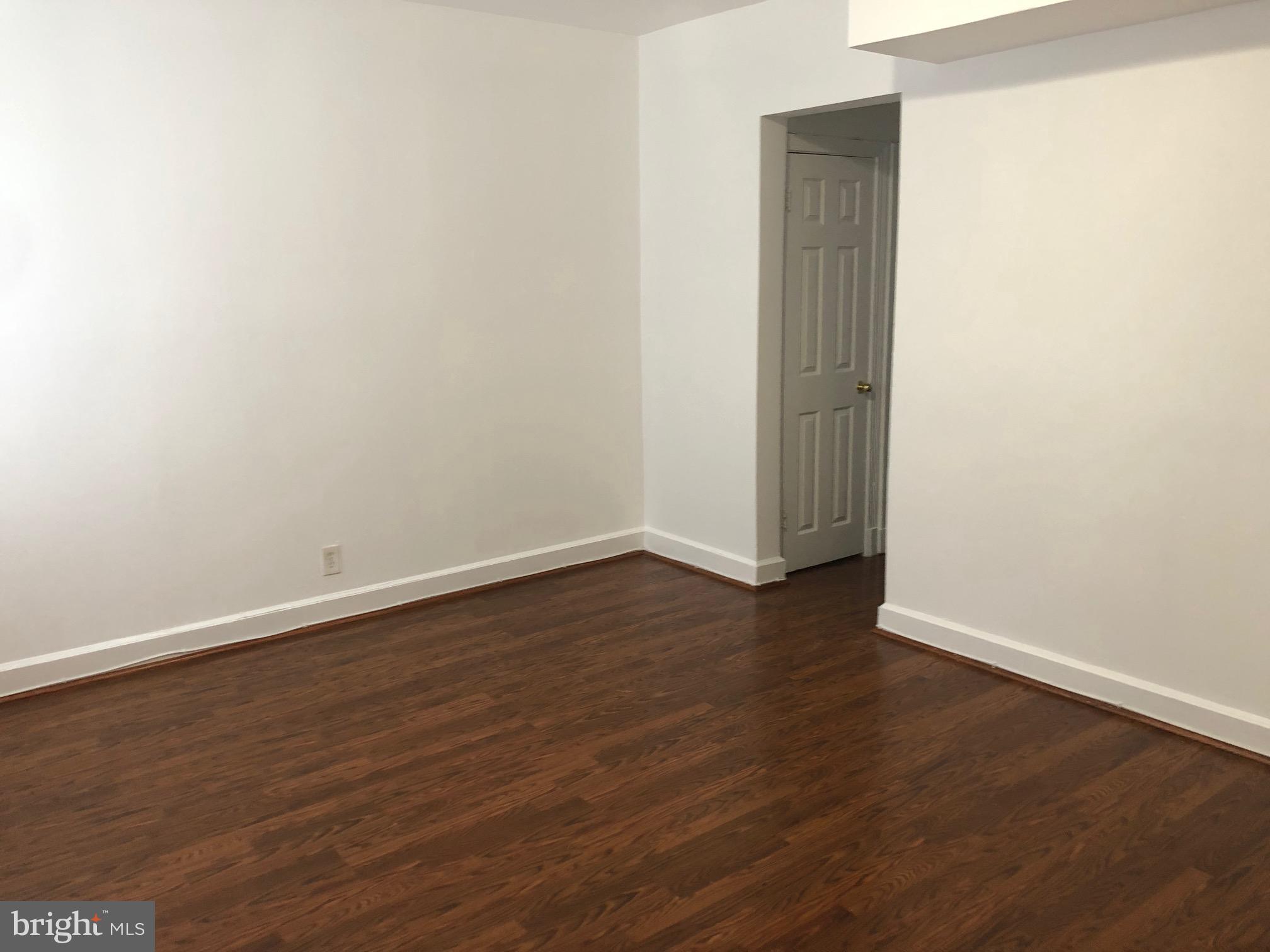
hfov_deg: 63.4
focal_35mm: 28
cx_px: 635
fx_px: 1027
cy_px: 476
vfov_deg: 49.7
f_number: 1.8
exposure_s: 1/17
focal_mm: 3.99
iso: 40
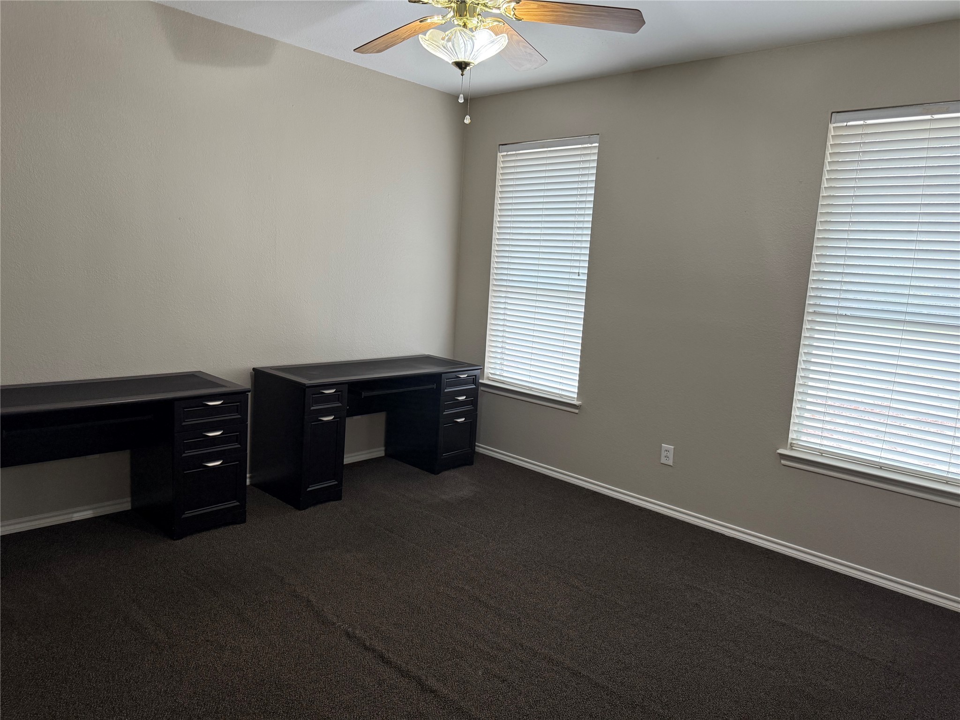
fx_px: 666
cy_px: 360
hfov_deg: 71.6
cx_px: 480
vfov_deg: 56.8
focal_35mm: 24
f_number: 1.78
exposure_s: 1/60
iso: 250
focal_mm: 6.76
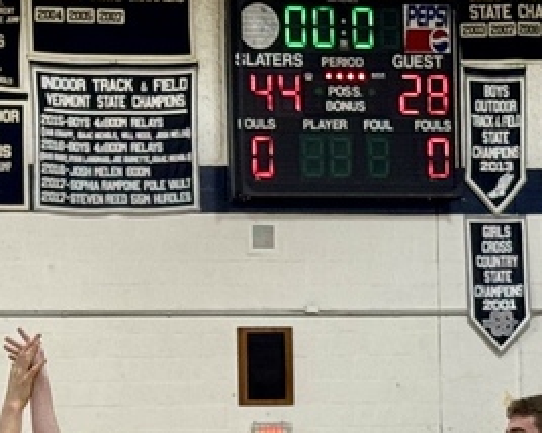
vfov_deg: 8.4
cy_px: 706
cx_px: -235
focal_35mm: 179
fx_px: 2869
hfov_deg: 10.5
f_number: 1.78
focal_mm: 6.76
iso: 125
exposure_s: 1/60
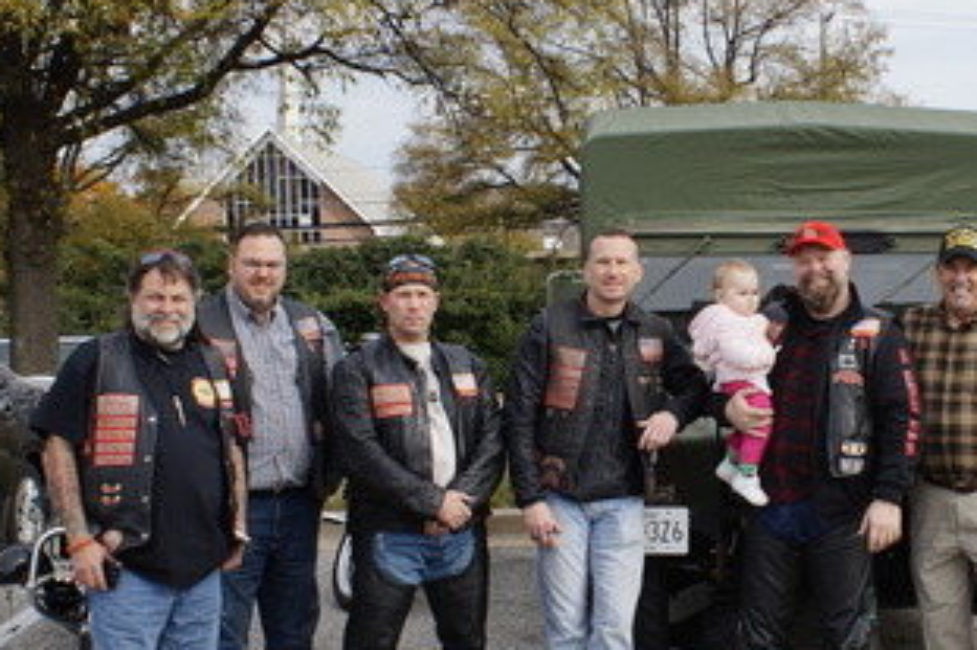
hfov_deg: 28.1
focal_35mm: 70
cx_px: 817
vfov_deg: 19.4
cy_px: 338
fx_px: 1899
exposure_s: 1/100
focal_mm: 26
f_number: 11
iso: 100
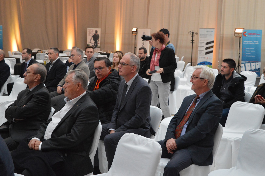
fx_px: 419
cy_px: 88
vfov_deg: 23.7
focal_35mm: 57
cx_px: 132
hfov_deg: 35.1
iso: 3200
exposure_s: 1/100
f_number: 5
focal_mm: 38
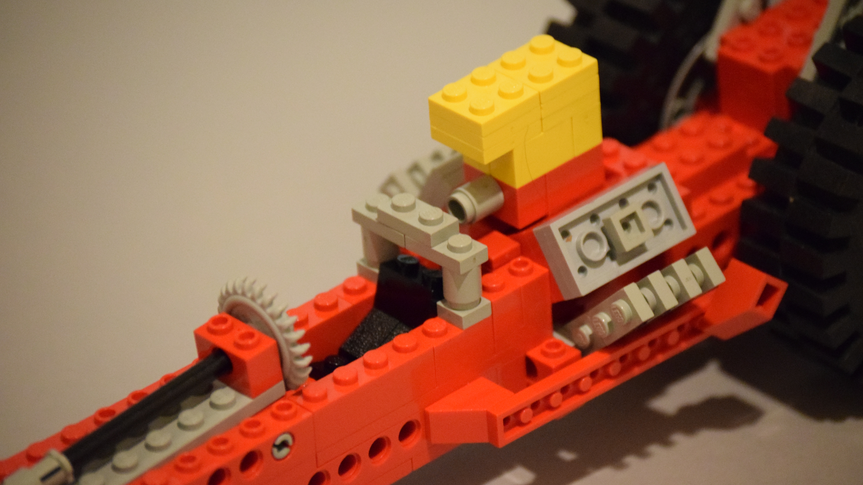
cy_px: 248
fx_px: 3788
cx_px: 432
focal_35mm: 166
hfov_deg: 13.0
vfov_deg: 7.3
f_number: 4.8
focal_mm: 105
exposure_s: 1/125
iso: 6400
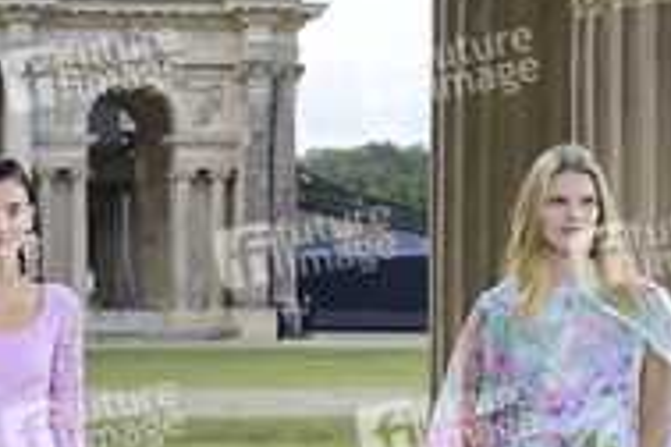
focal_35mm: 105
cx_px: -2
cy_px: 337
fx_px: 1957
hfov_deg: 18.9
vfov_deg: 13.0
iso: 1600
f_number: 5.6
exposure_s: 1/640
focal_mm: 44
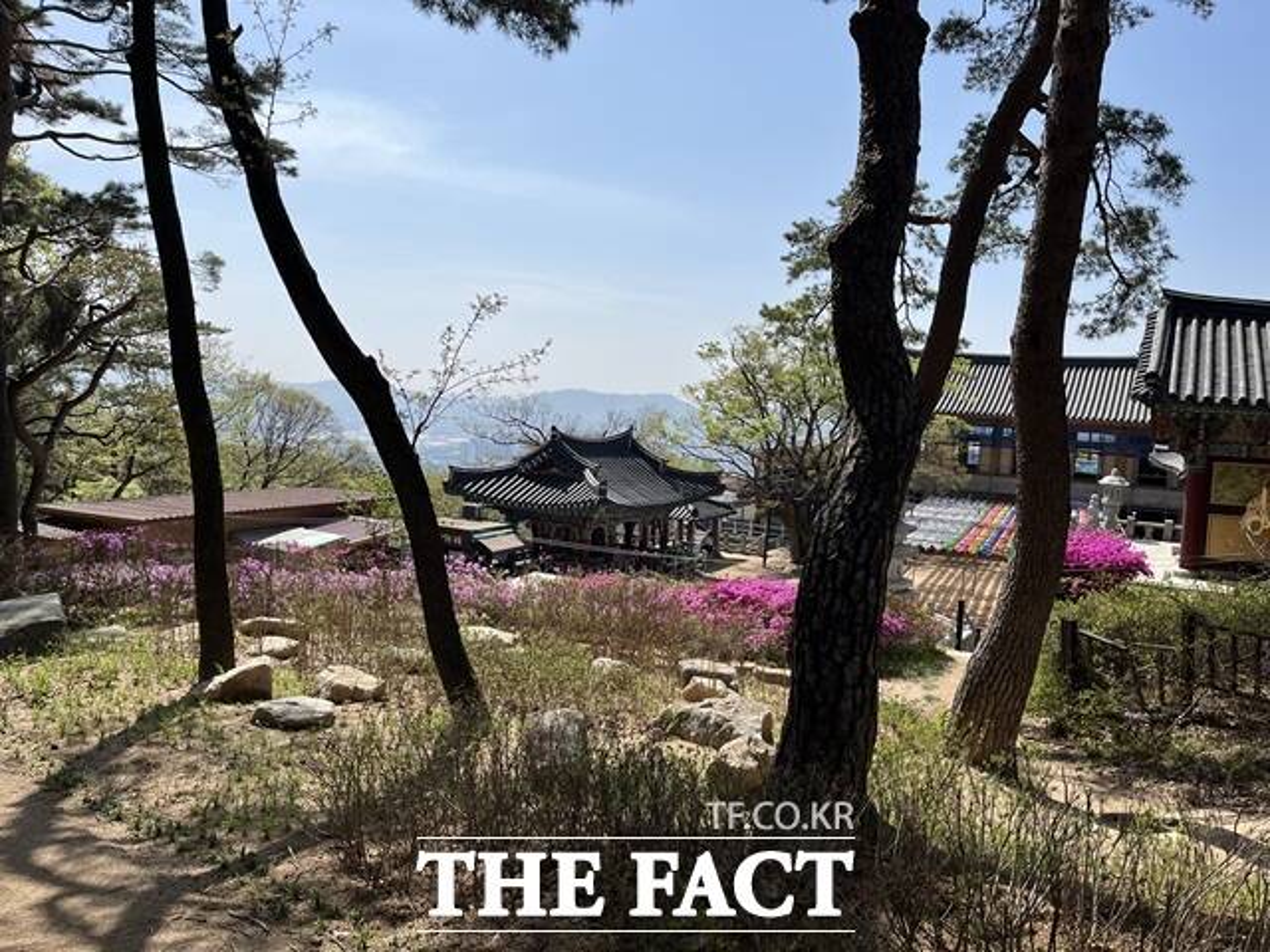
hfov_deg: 67.3
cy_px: 476
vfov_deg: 53.1
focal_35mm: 26
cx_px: 635
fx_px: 954
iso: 50
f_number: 1.6
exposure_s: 1/5319
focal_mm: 5.1
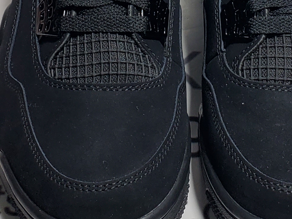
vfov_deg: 13.2
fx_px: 894
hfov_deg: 18.5
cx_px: 161
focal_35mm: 106
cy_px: -112
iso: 50
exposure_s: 1/217
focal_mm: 4.3
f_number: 2.4
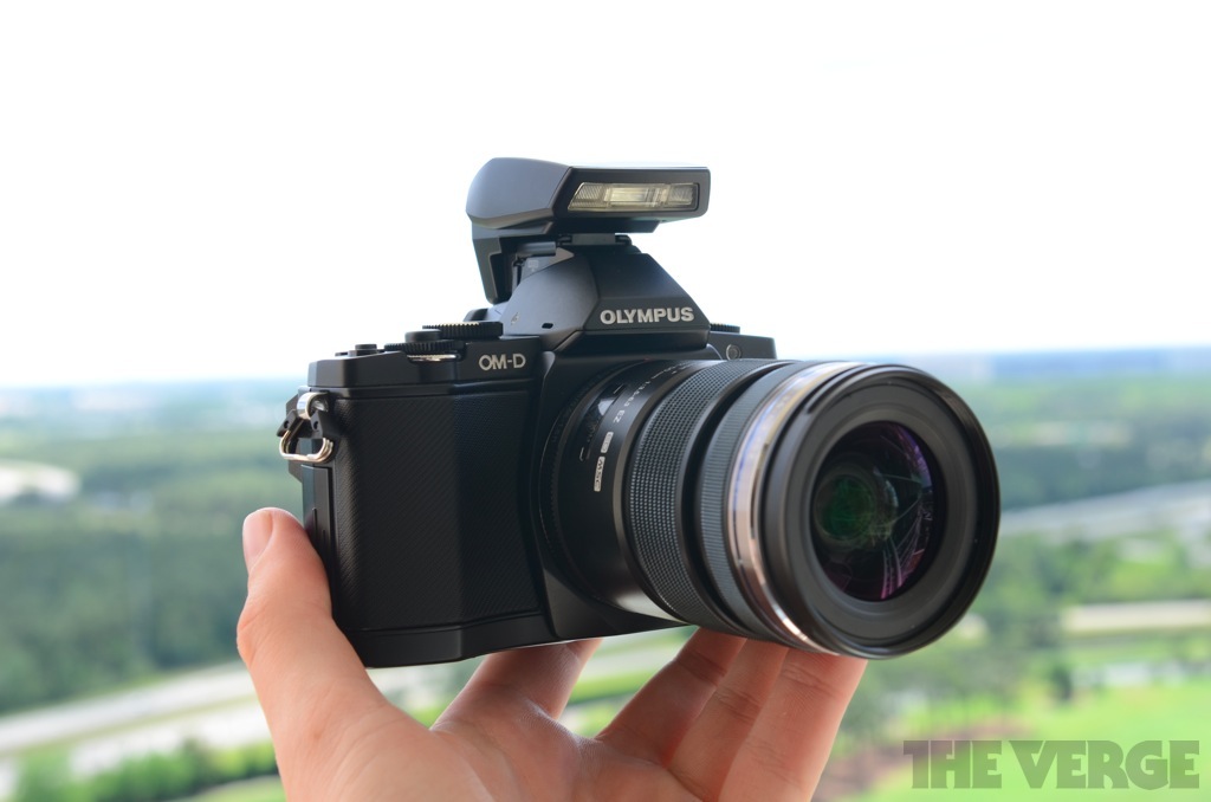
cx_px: 606
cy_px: 401
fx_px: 2014
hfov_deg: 33.5
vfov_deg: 22.5
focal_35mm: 60
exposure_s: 1/80
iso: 100
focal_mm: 40
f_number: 7.1
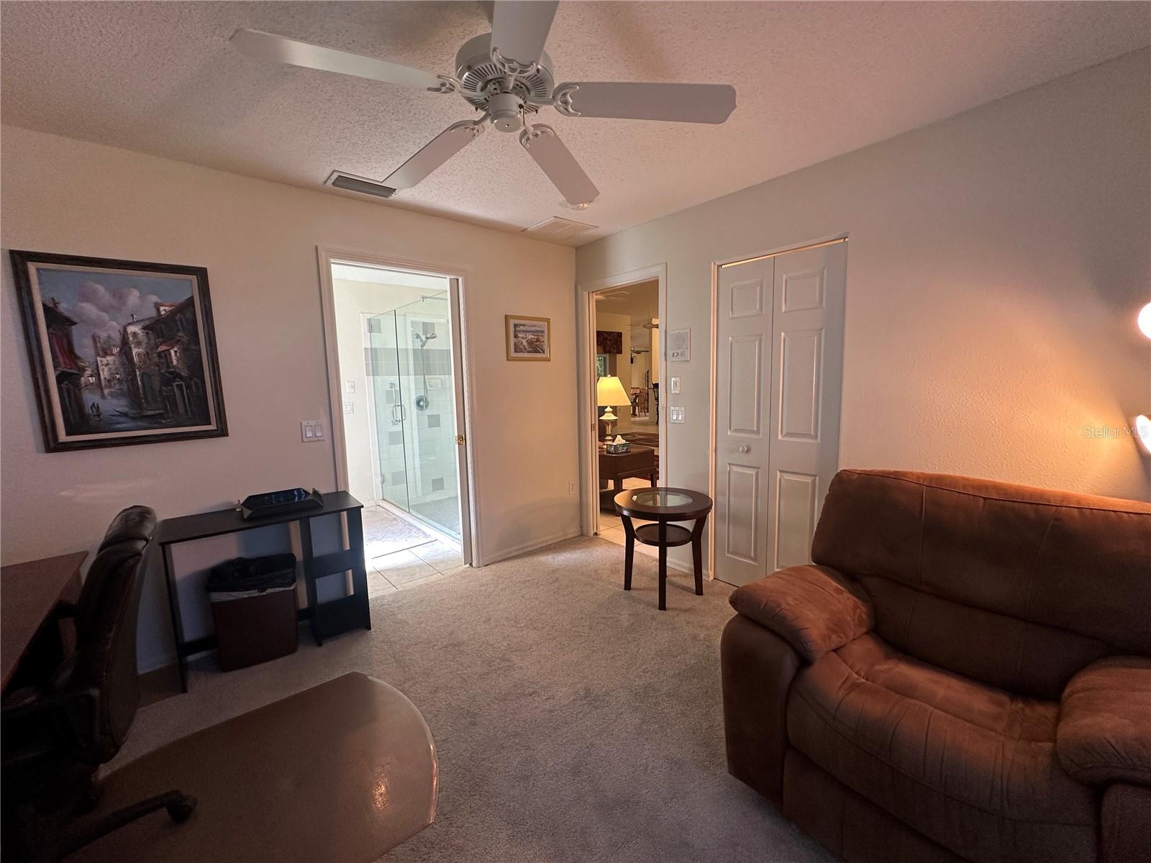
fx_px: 466
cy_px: 432
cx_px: 576
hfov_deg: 102.1
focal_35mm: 14
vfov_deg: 85.7
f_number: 2.2
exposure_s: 1/60
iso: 160
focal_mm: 2.22
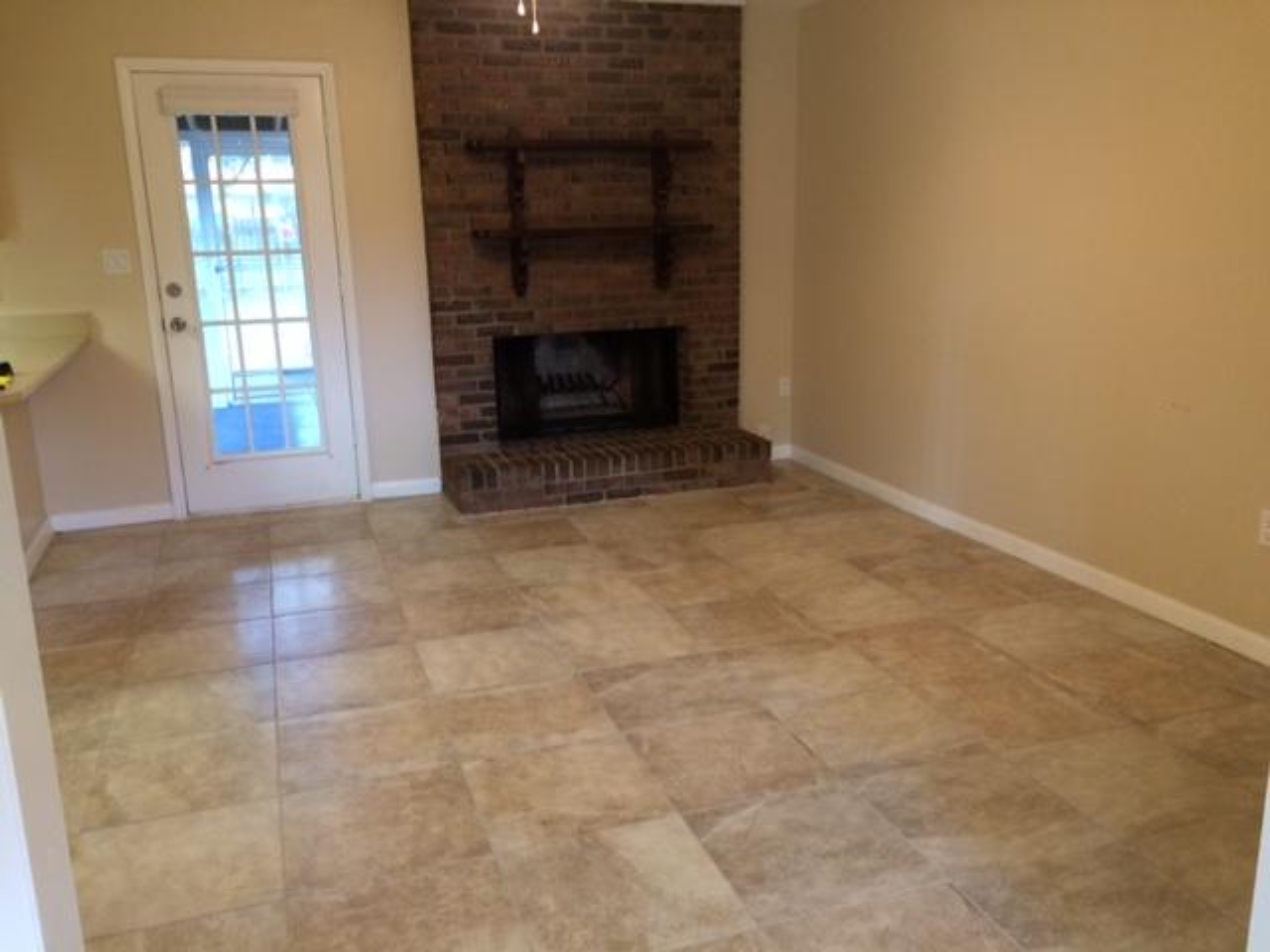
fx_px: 1064
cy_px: 476
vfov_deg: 48.2
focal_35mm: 29
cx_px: 635
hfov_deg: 61.7
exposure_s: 1/30
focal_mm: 4.15
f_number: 2.2
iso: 160
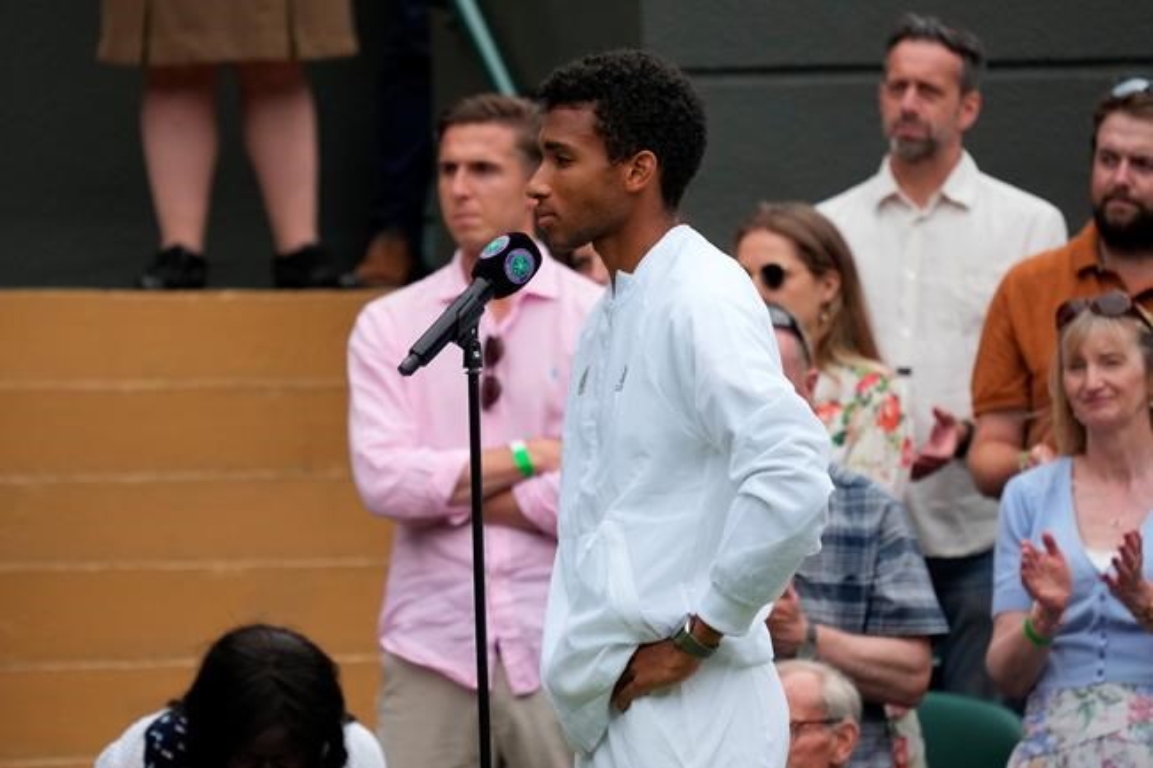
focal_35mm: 555
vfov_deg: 2.5
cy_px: 384
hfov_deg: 3.7
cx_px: 576
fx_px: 17770
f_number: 5.6
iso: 2000
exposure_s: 1/3200
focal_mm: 370
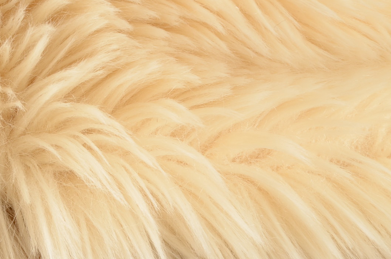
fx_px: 3414
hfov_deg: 6.5
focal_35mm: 315
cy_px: 202
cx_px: -36
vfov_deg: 4.3
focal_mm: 90
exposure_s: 1/125
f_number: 11
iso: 200
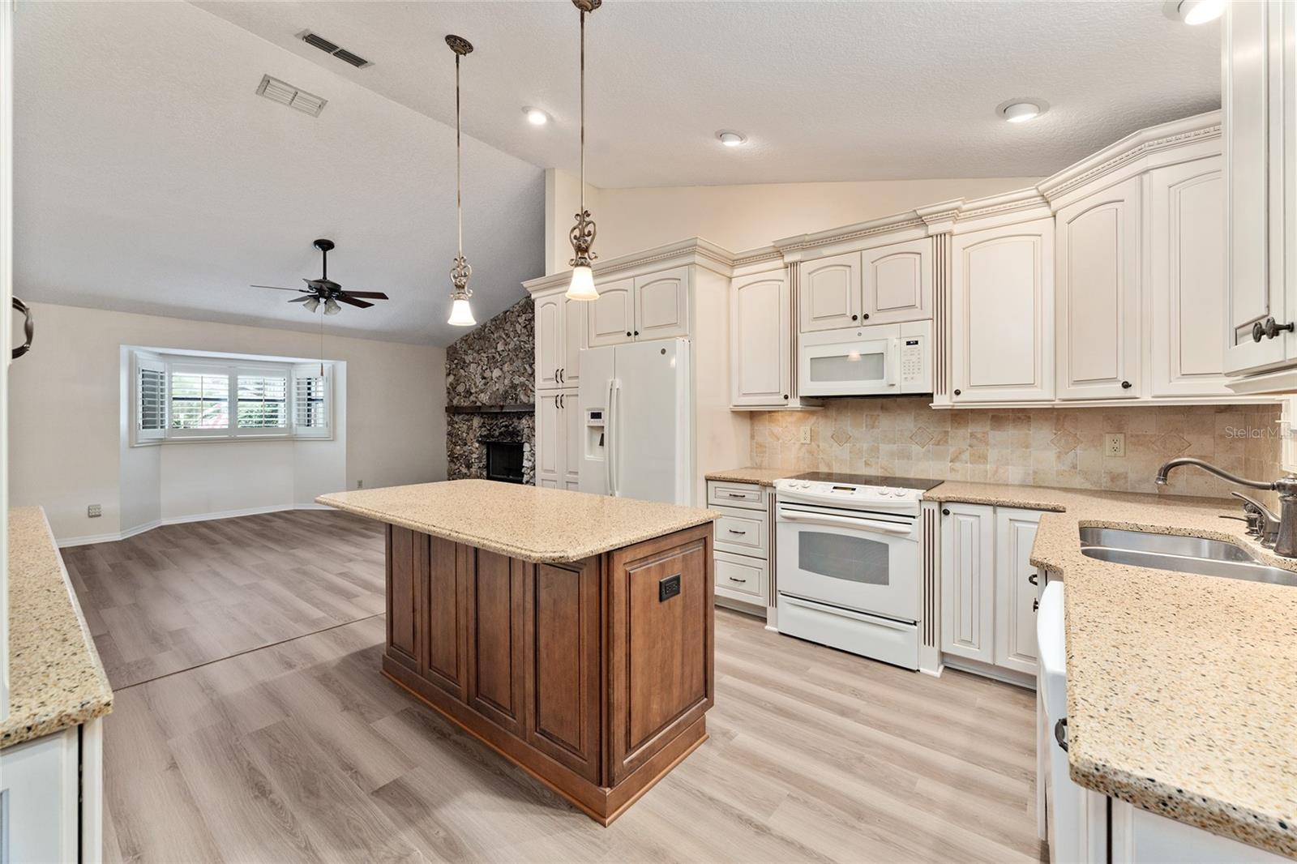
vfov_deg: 81.2
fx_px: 504
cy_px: 432
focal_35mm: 14
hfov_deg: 104.3
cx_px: 648
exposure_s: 1/2
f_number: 7.1
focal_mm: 14
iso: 320
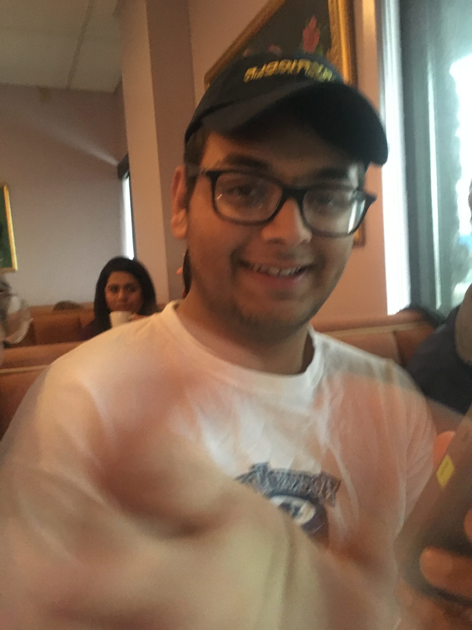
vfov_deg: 61.7
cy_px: 315
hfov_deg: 48.2
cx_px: 236
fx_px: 527
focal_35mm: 29
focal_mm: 4.15
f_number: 2.2
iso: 320
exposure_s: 1/15
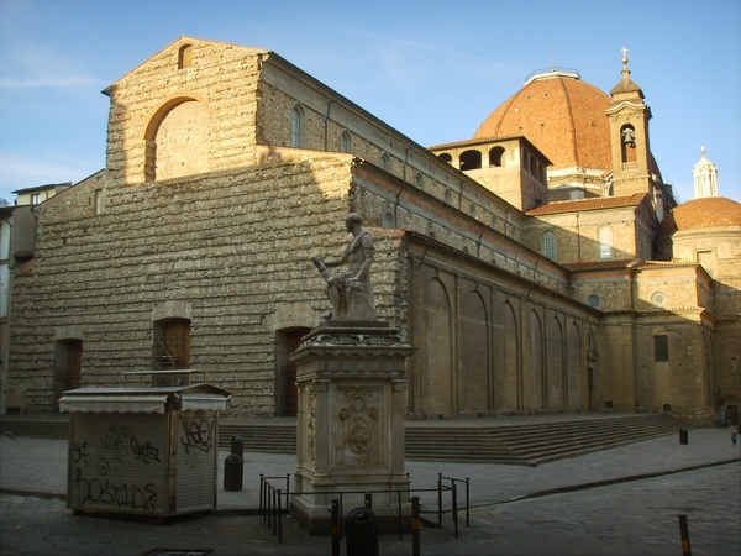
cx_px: 370
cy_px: 278
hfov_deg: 47.9
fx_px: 835
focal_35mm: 39
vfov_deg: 36.8
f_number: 3.5
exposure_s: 1/250
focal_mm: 6.6
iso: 50
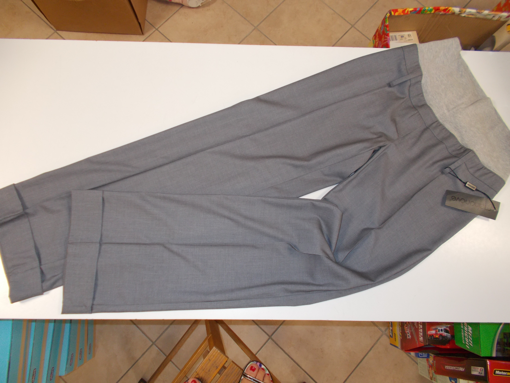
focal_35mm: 26
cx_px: 255
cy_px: 192
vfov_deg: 53.1
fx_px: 383
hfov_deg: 67.3
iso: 200
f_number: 3.2
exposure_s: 1/25
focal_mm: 4.6
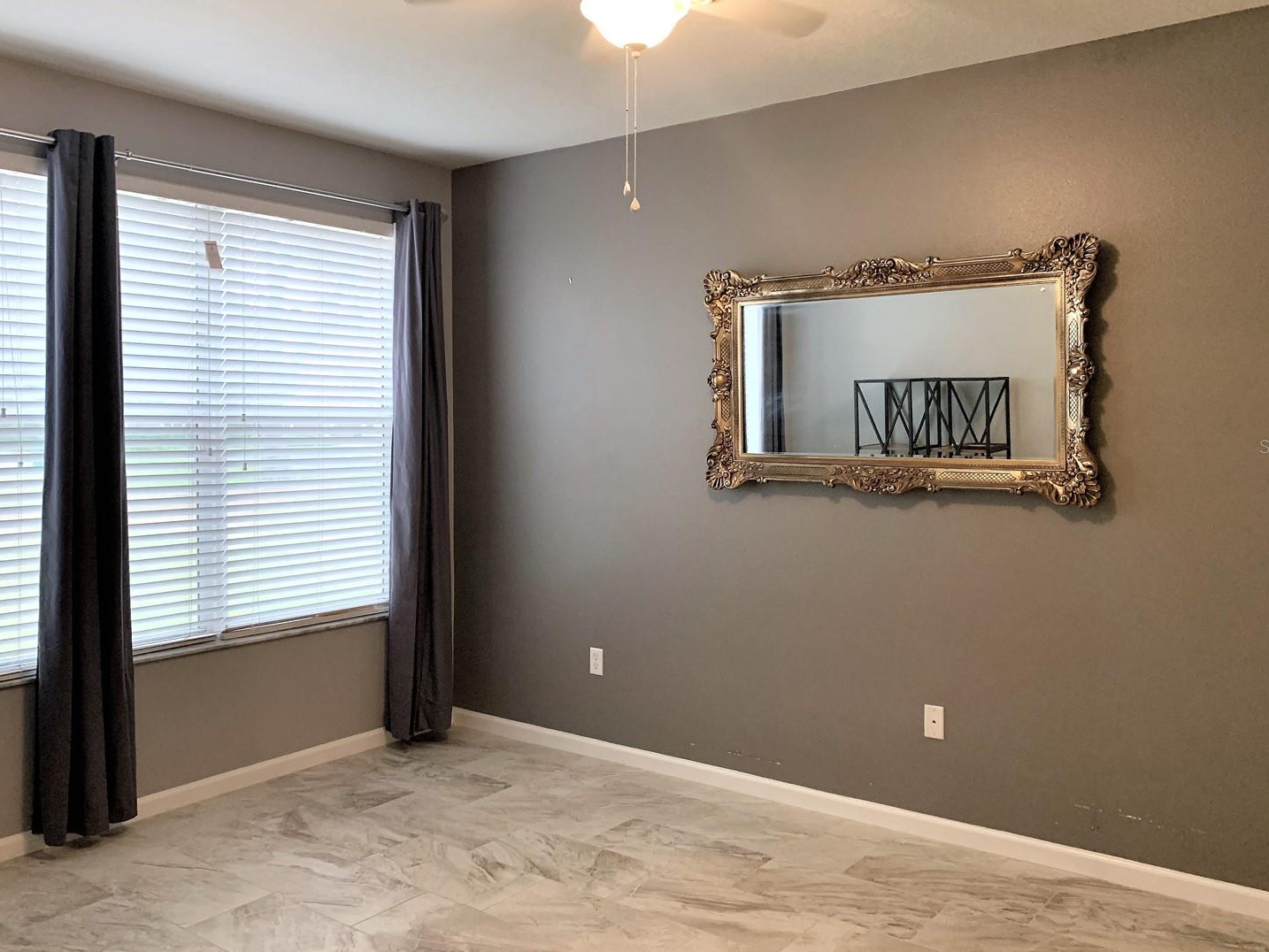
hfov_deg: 61.7
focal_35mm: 29
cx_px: 635
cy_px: 446
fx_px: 1063
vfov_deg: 48.2
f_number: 1.8
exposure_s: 1/60
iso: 160
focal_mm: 4.25
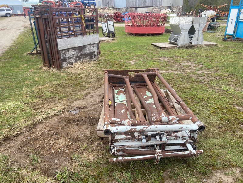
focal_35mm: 26
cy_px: 92
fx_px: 183
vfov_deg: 53.1
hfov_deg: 67.3
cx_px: 122
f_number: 1.8
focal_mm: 4.25
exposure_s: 1/585
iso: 32
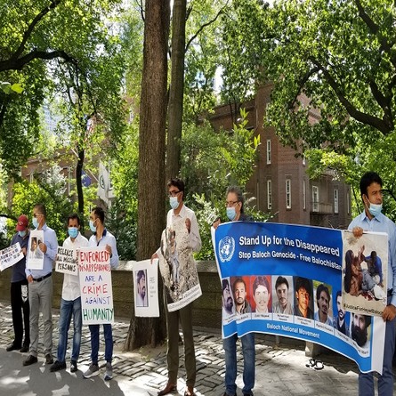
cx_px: 217
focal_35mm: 31
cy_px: 198
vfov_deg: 52.5
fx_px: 401
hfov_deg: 52.4
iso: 50
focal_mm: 4.25
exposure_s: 1/270
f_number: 1.7
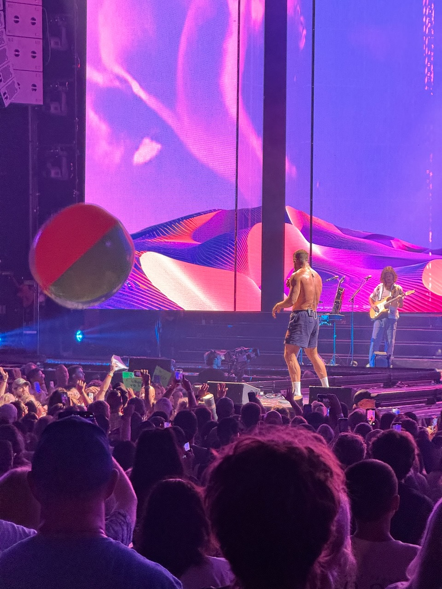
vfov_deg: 16.4
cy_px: 294
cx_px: 221
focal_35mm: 120
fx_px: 2043
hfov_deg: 12.3
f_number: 2.8
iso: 400
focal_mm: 15.66
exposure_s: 1/60
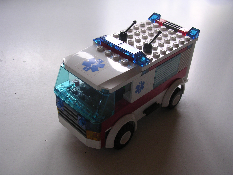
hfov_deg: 49.0
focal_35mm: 38
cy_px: 88
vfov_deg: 37.7
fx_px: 256
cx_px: 116
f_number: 2.8
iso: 100
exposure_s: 1/68.8
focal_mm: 5.8
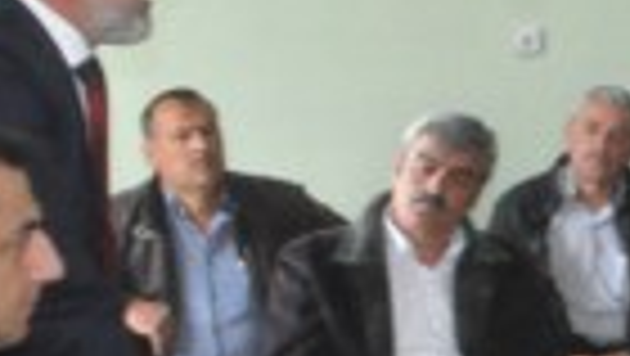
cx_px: 1400
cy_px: 92
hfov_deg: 11.5
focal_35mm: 161
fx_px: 2692
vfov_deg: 7.5
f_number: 5.6
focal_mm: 18
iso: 3200
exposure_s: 1/60
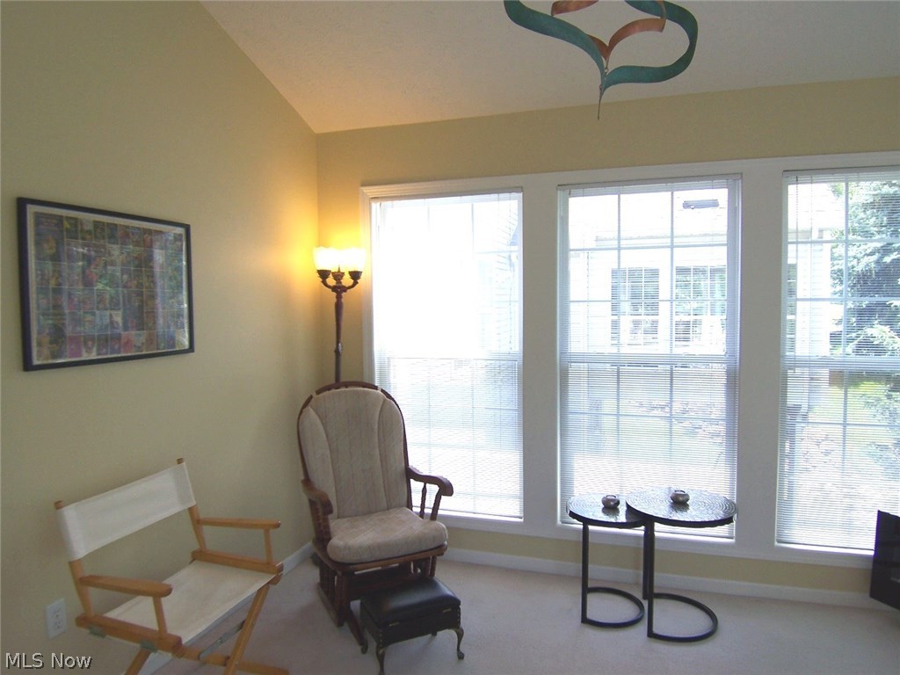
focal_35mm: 23
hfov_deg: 73.9
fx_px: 598
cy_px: 338
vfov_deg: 58.9
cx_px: 450
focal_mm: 3.8
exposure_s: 1/125
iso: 64
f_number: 2.8
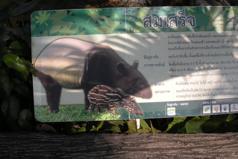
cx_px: 154
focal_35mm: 49
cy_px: 71
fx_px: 324
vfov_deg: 27.5
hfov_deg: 40.0
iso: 64
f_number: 3.5
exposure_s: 1/174
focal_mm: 6.3
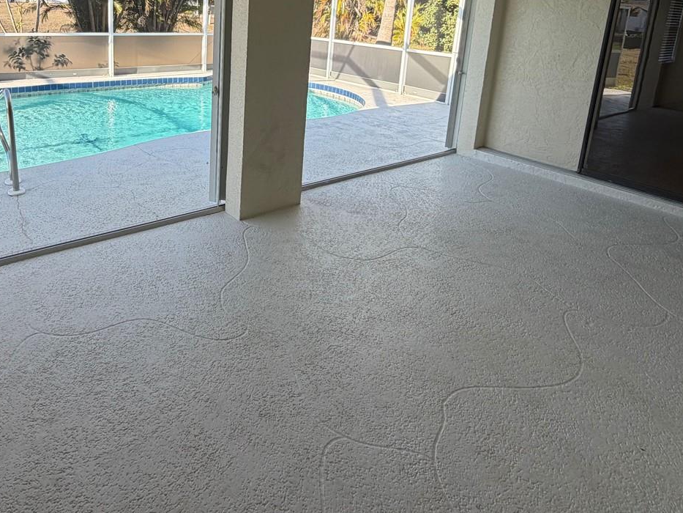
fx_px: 474
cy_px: 98
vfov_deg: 52.9
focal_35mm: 24
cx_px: 236
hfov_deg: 69.8
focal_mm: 2.22
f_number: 2.2
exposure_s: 1/228
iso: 40
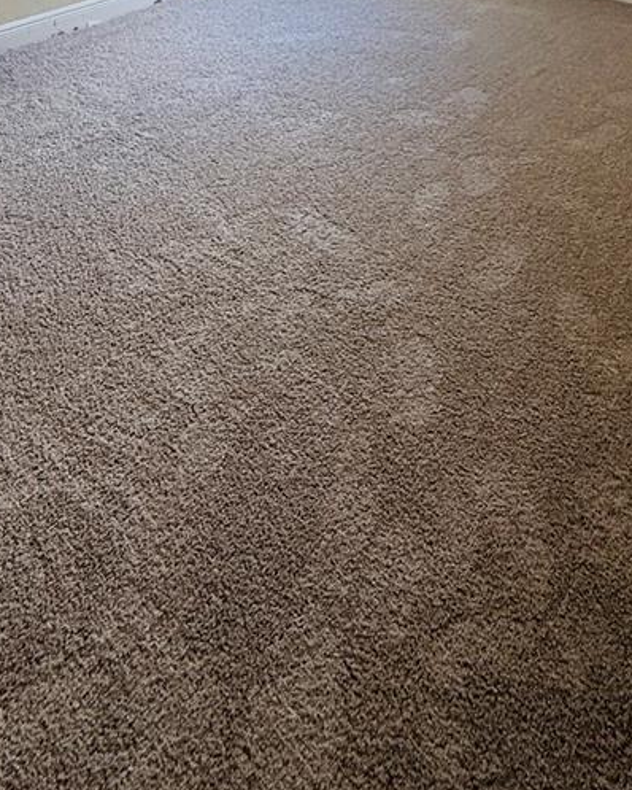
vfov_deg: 39.6
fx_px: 771
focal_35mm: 33
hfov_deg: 44.5
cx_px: 338
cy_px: -151
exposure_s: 1/99
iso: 100
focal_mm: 2.22
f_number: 2.2
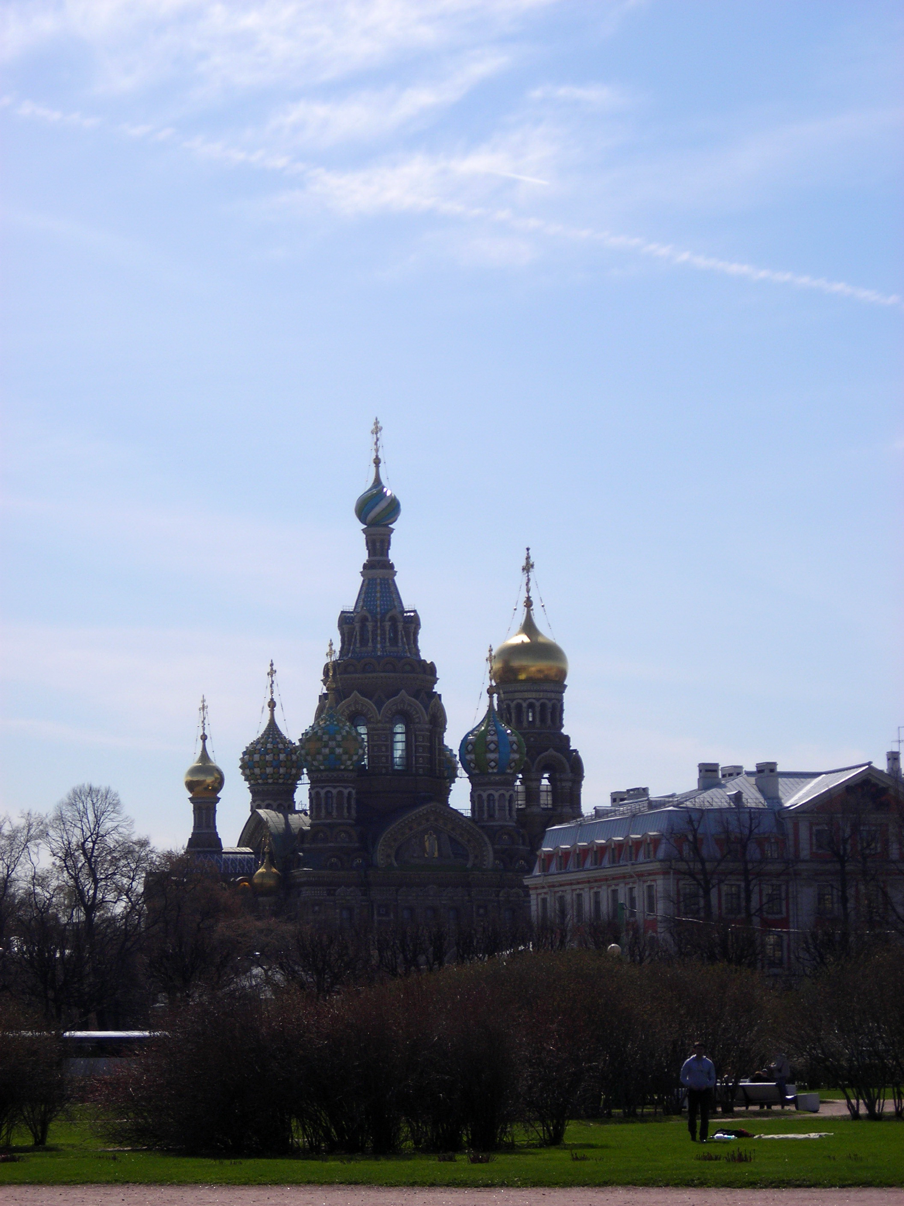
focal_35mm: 103
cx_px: 452
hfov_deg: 14.4
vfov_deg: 19.1
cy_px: 603
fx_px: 3586
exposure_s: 1/188
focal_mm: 17
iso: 50
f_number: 9.9
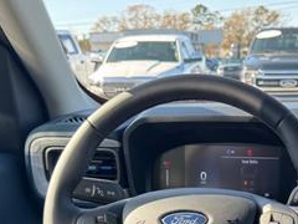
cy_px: 279
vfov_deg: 21.1
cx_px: 245
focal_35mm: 64
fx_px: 551
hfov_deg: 29.5
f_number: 1.78
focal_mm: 6.76
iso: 64
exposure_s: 1/239
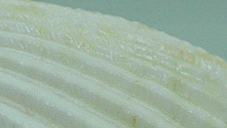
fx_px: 1505
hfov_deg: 8.6
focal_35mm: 250
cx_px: 61
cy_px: 357
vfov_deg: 4.7
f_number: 2.8
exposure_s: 1/80
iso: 80
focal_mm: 4.6
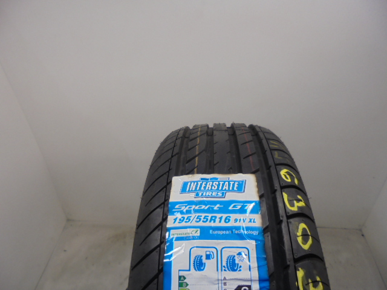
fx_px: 291
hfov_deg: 67.3
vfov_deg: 53.1
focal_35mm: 26
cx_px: 194
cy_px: 145
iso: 100
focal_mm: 4.6
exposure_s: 1/40
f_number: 3.5
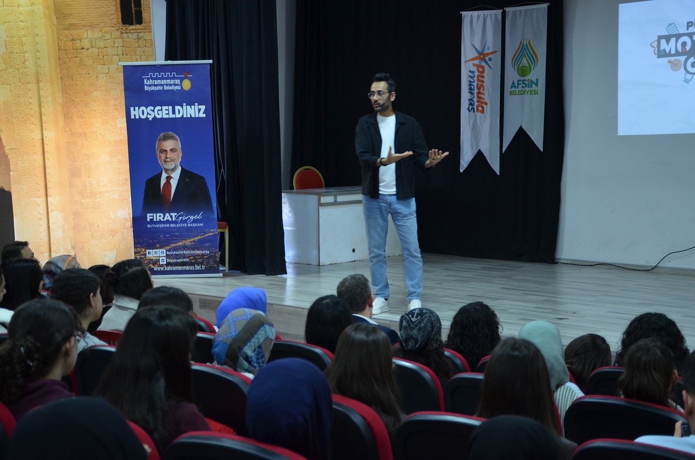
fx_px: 1156
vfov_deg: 22.5
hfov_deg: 33.5
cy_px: 230
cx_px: 348
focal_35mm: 60
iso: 1000
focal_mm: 40
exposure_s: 1/30
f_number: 4.5
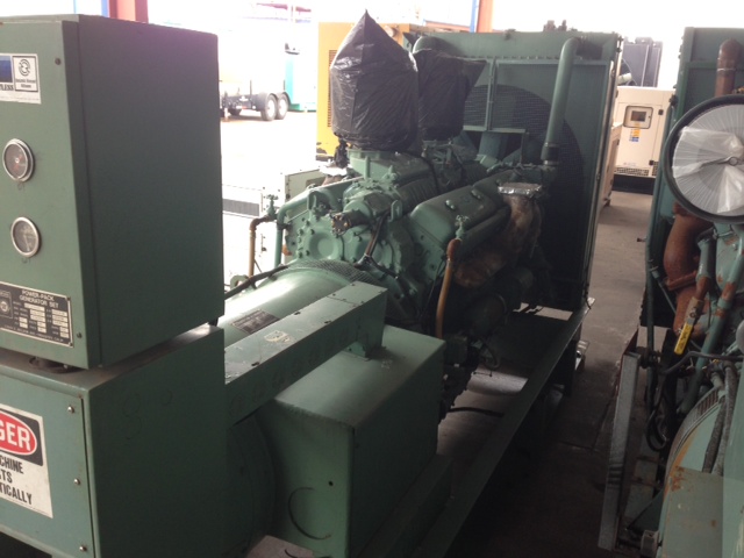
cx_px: 372
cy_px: 279
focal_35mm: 33
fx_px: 709
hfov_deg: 55.4
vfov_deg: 42.9
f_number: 2.4
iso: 50
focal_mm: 4.13
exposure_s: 1/20
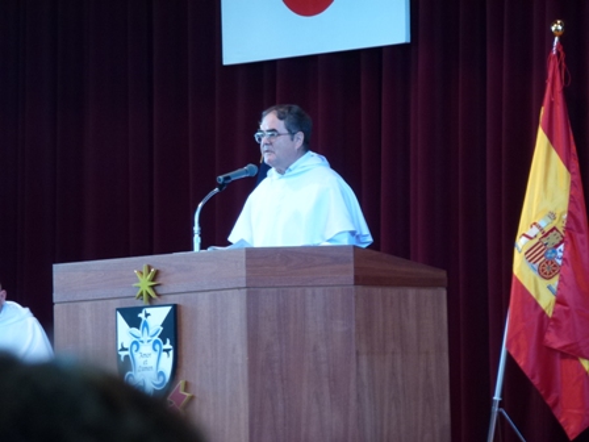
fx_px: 4849
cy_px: 221
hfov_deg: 7.0
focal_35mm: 285
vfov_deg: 5.2
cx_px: 294
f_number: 5.7
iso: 200
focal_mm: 51
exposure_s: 1/6
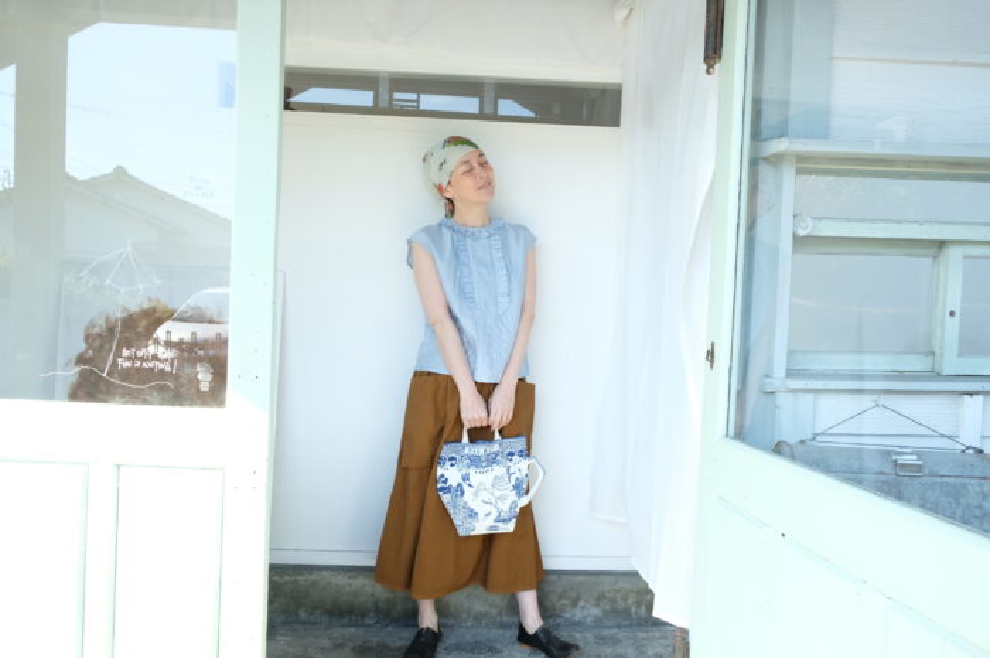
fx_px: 742
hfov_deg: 67.4
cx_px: 495
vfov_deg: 47.8
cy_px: 329
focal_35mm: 27
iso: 320
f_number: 4.5
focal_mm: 18
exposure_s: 1/125
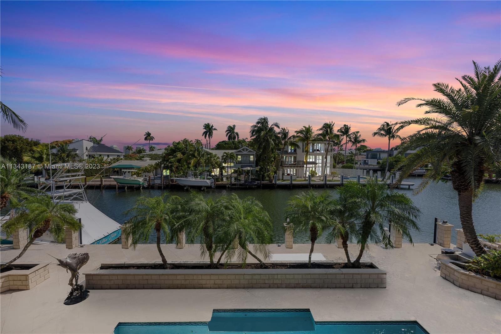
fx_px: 195
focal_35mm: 14
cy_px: 167
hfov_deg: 104.3
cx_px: 250
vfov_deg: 81.2
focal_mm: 14
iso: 200
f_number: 13
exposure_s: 1/125
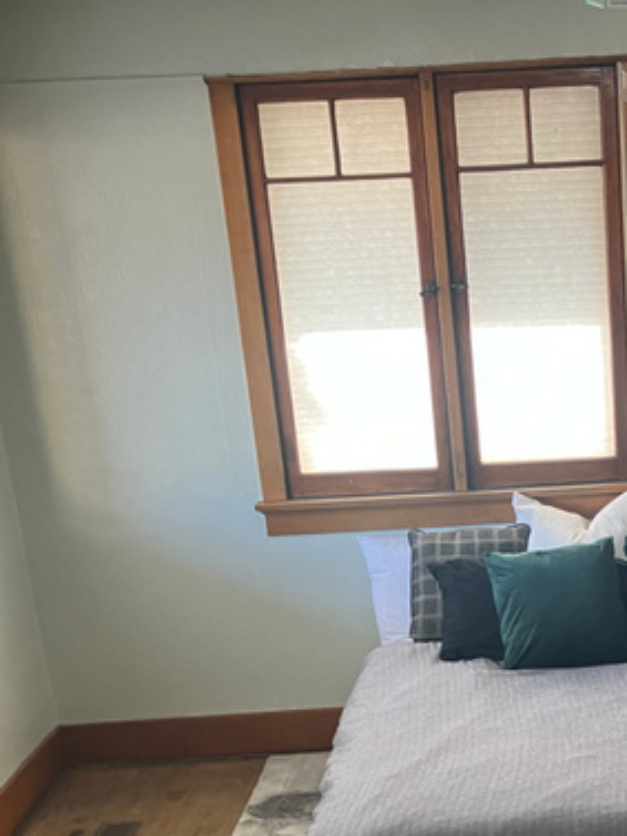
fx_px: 1376
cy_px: 725
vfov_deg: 32.4
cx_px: 629
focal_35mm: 57
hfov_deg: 24.5
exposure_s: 1/60
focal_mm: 3.99
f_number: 1.8
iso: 64
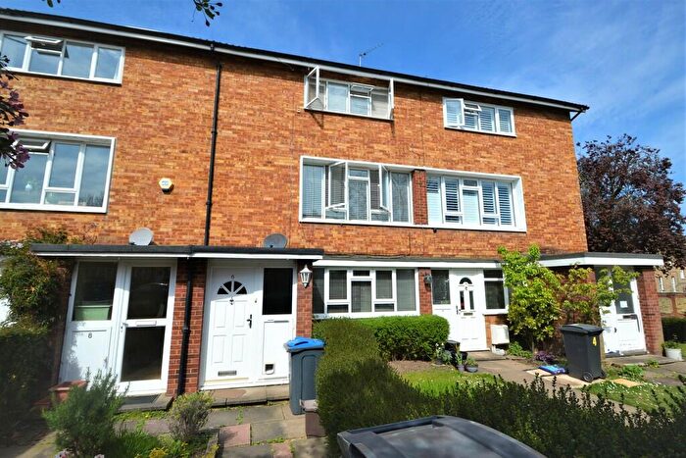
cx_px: 343
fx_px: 286
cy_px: 229
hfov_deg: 100.4
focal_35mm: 15
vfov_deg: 77.4
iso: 100
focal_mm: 10
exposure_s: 1/250
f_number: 8
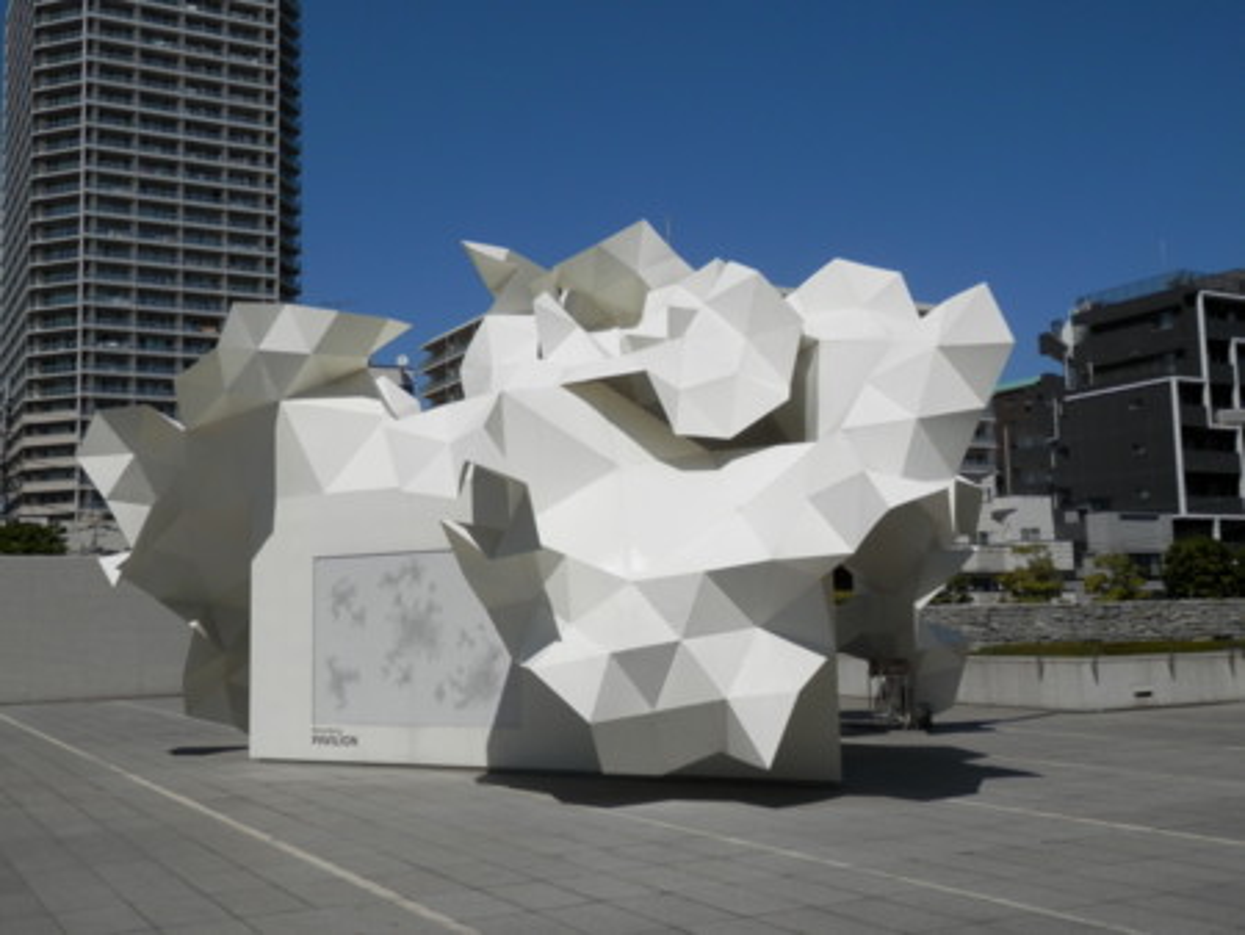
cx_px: 622
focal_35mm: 37
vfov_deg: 38.7
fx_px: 1331
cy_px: 468
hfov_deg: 50.1
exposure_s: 1/400
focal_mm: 6.6
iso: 80
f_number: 10.1
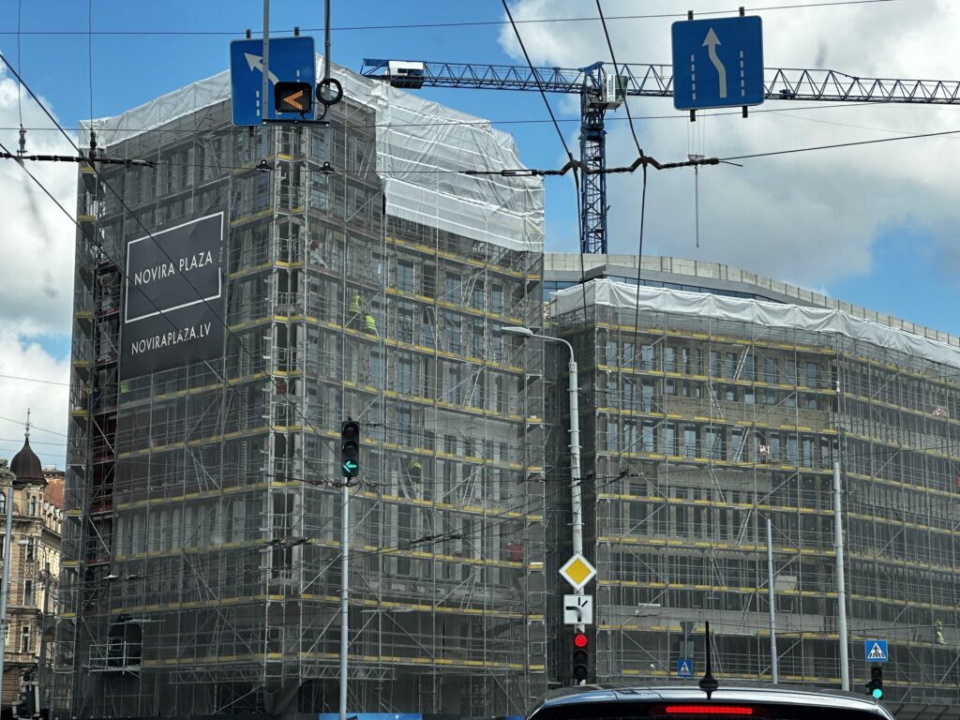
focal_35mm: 77
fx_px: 2135
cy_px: 360
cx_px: 480
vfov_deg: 19.1
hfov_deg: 25.3
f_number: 2.8
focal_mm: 9
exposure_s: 1/483
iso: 32
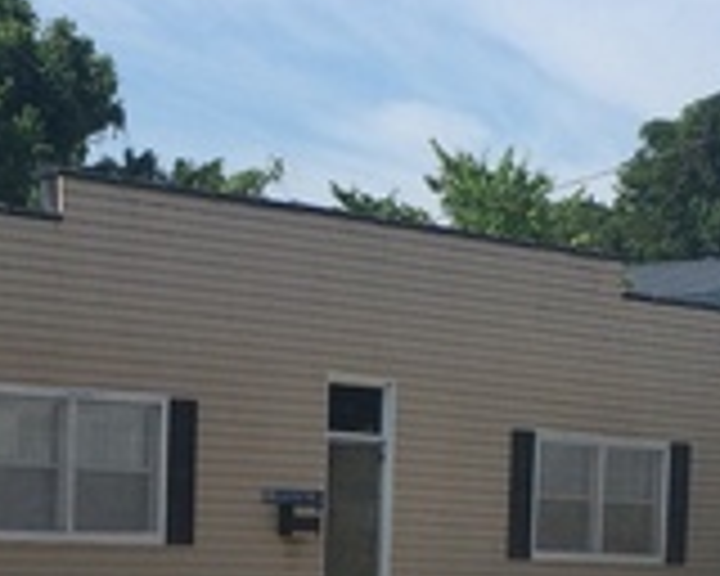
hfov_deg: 14.0
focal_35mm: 137
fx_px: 2919
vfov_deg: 11.1
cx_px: 178
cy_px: 648
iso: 32
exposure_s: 1/2283
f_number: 2.2
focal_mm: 4.15
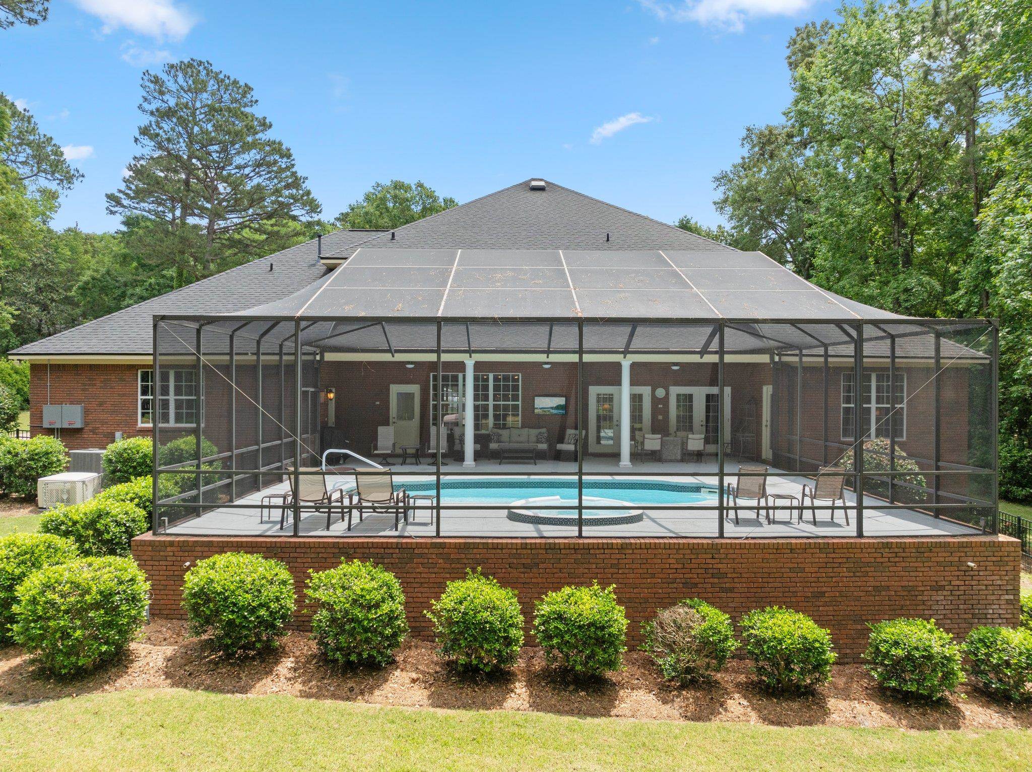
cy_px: 386
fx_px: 715
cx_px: 516
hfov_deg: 71.6
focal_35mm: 24
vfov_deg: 56.8
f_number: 2.8
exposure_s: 1/1250
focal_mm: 12.29
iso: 390
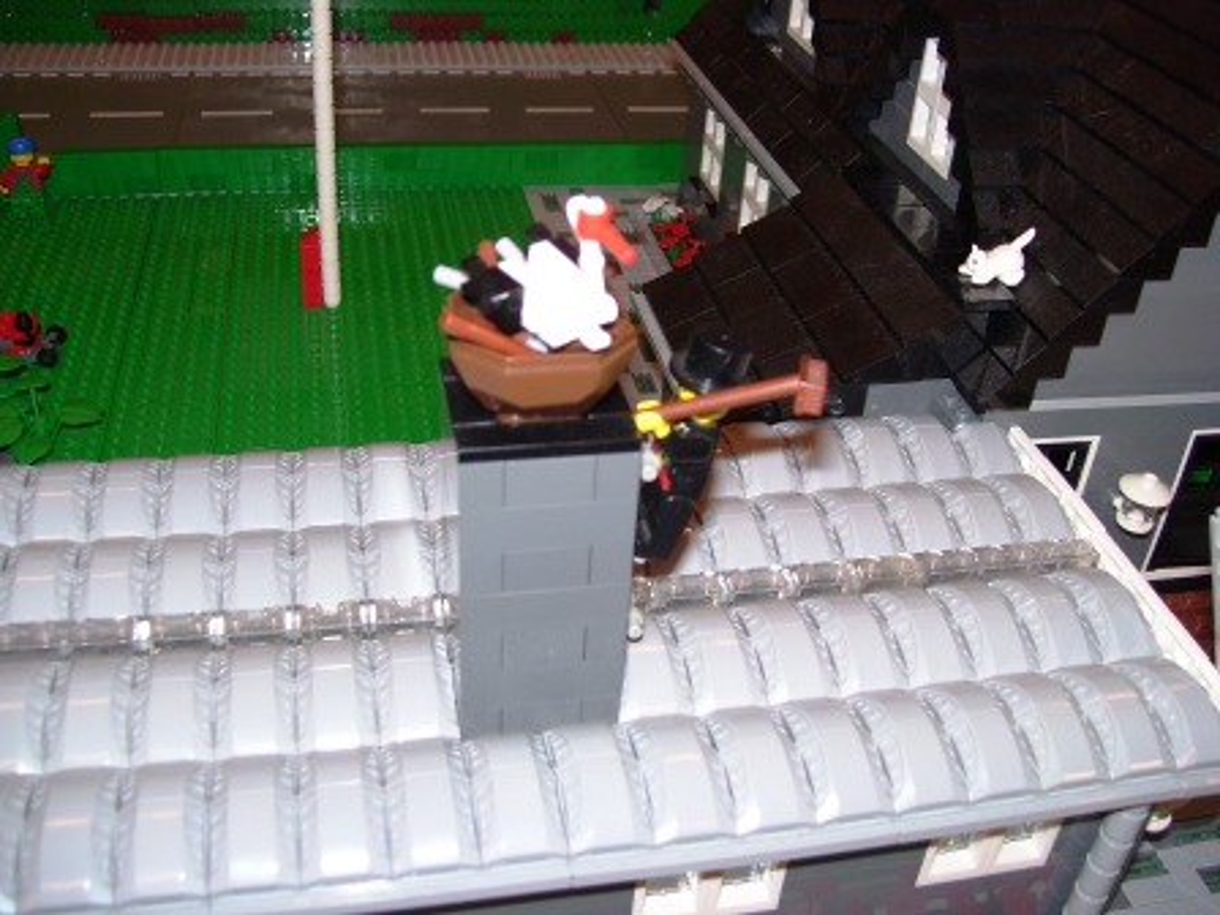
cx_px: 610
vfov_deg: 39.7
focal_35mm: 36
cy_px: 458
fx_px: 1269
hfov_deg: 51.4
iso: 80
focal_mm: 6
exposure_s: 1/60
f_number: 2.7
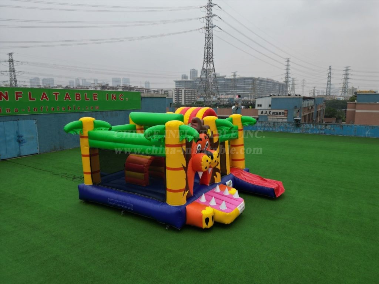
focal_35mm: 24
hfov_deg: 71.6
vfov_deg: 56.8
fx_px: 263
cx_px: 190
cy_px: 142
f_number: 1.7
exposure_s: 1/1500
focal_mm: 6.72
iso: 110
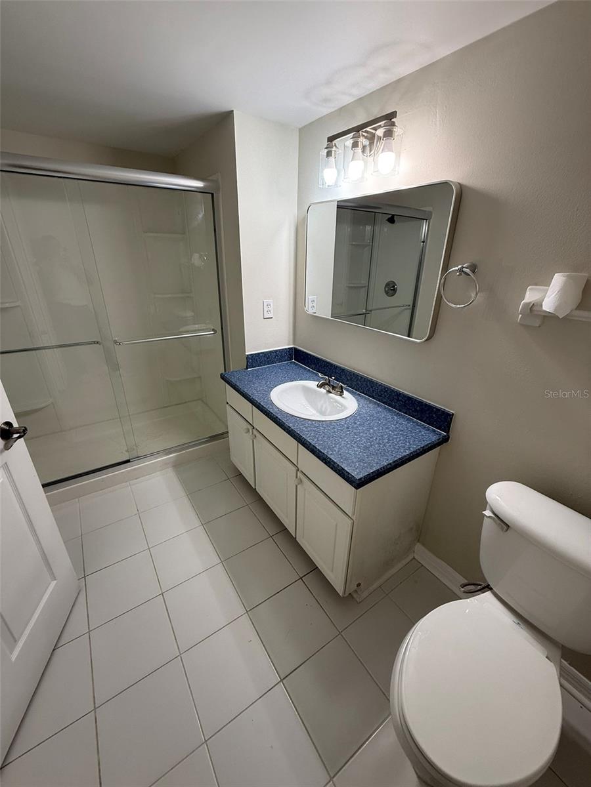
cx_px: 296
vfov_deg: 102.1
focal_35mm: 14
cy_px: 394
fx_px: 319
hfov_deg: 85.7
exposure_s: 1/120
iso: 80
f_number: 2.2
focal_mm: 2.22
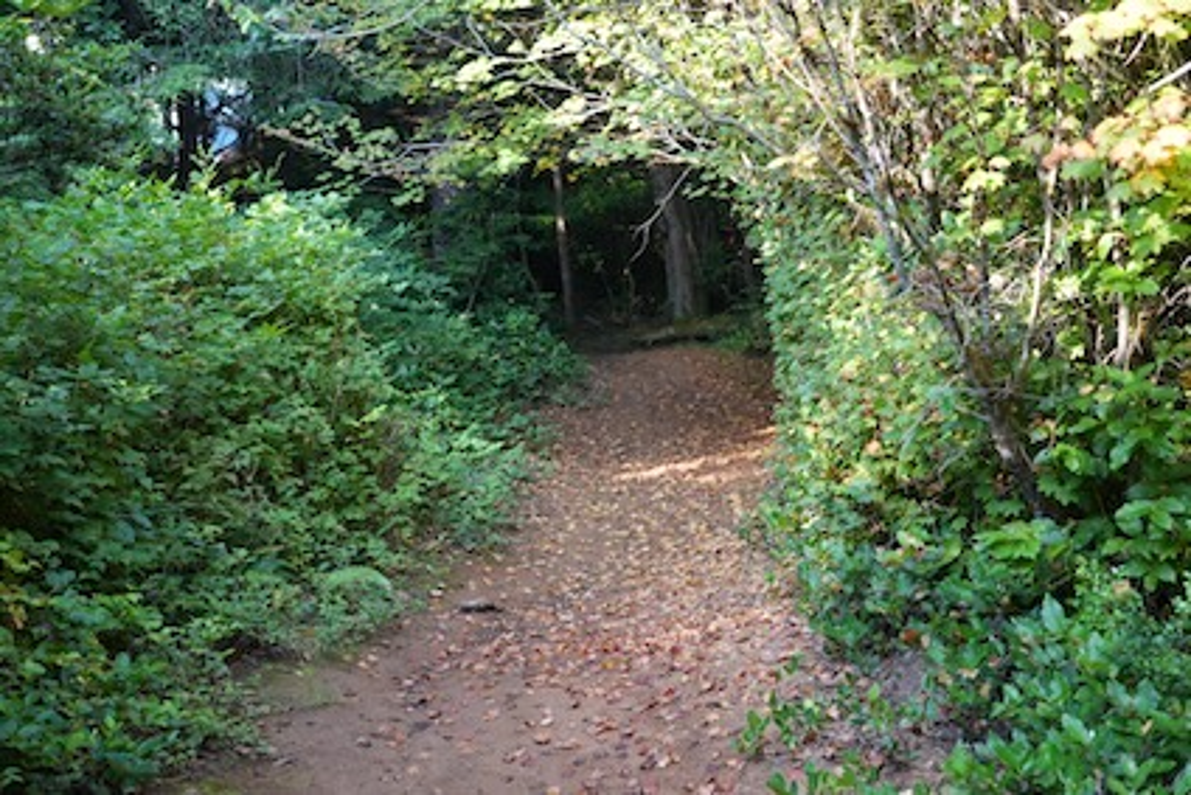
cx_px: 596
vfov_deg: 28.1
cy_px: 398
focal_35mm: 48
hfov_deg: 41.1
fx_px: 1588
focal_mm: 48
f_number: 4
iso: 400
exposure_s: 1/160
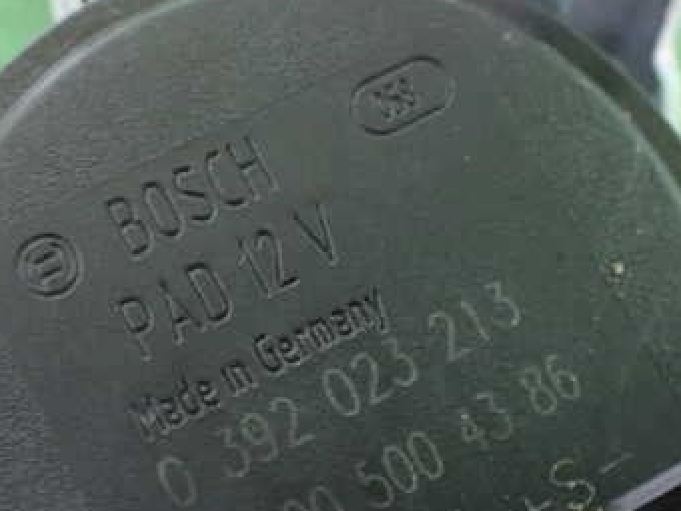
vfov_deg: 27.4
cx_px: 292
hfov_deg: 36.1
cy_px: 335
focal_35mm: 53
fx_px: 1043
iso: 1250
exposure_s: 1/30
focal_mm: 5.4
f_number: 2.3
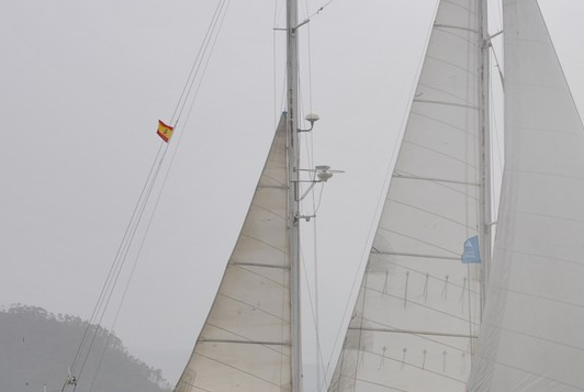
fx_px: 2257
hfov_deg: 14.7
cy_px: 323
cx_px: 411
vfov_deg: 9.9
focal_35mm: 139
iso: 100
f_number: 8
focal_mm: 55
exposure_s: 1/250
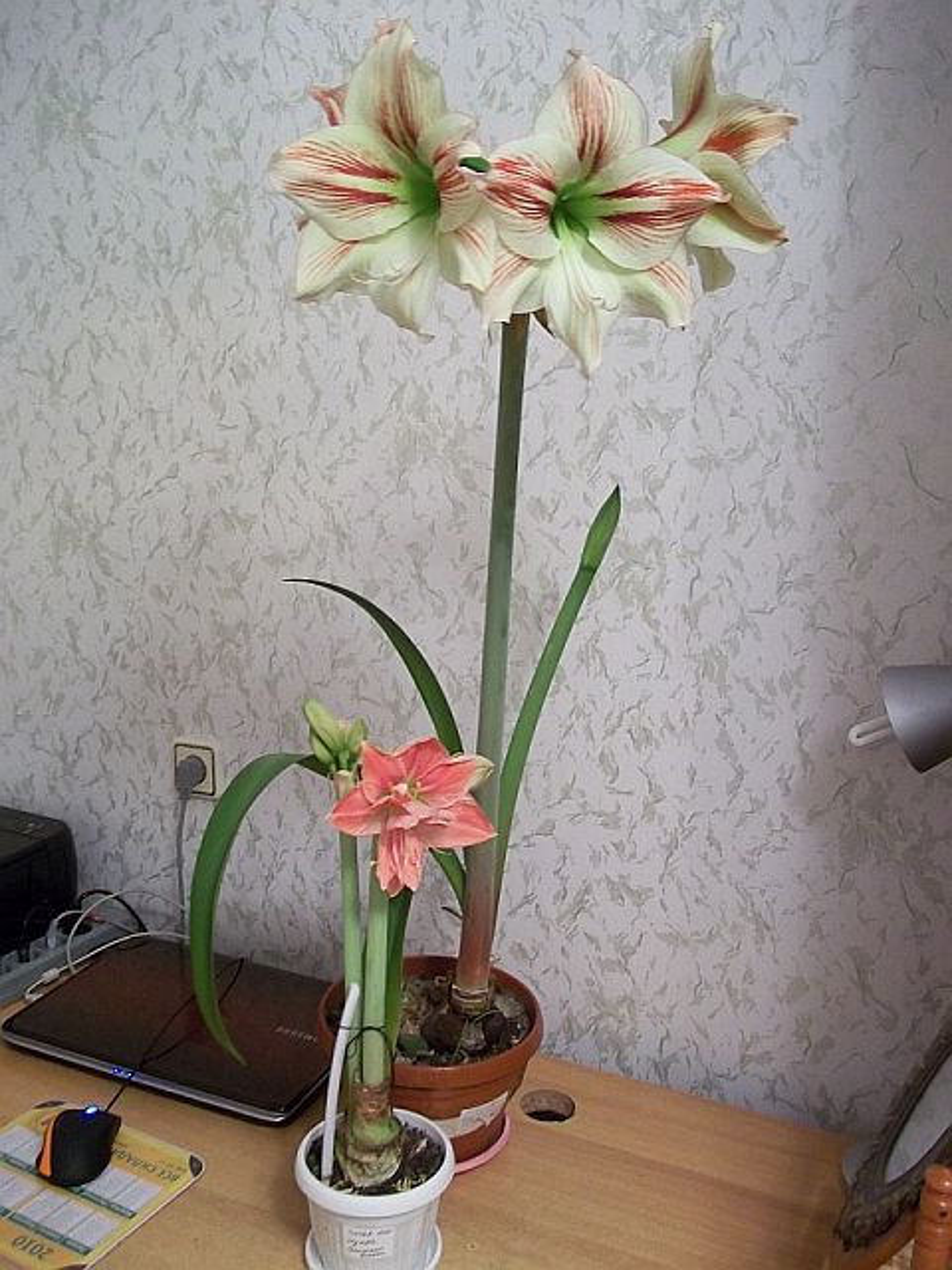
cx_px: 476
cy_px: 635
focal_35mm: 32
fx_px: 1173
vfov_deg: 56.8
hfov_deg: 44.2
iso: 271
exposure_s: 1/8
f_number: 2.9
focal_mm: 5.7
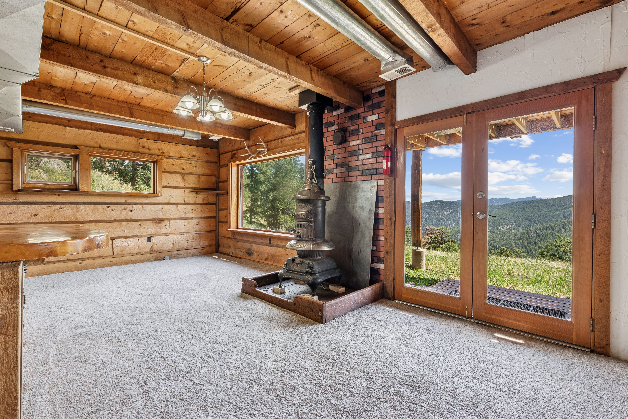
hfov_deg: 96.7
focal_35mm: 16
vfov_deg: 73.7
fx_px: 279
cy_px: 210
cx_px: 314
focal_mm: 16
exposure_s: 1/8
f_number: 11
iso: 100
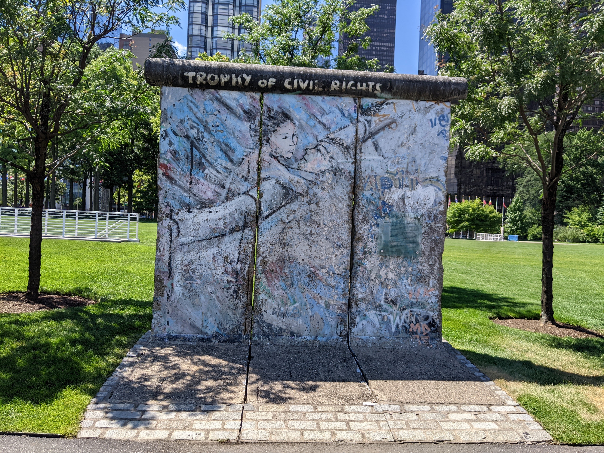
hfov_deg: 65.3
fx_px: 471
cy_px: 226
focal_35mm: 27
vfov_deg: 51.4
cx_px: 302
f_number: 1.8
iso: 45
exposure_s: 1/1565
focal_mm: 4.44
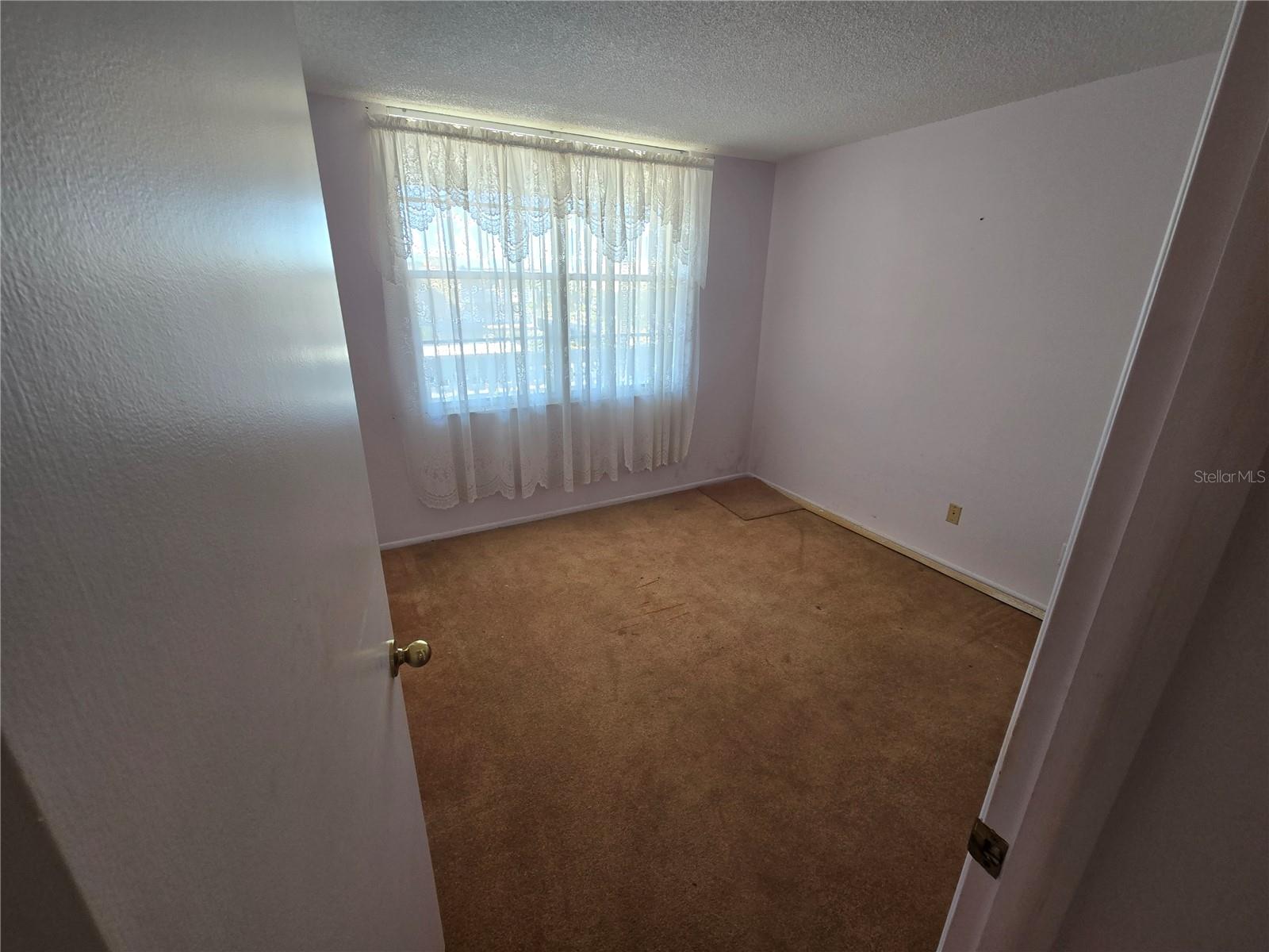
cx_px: 634
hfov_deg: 106.2
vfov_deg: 89.9
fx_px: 477
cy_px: 476
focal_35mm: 13
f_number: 2.2
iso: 100
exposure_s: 1/60
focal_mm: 2.2
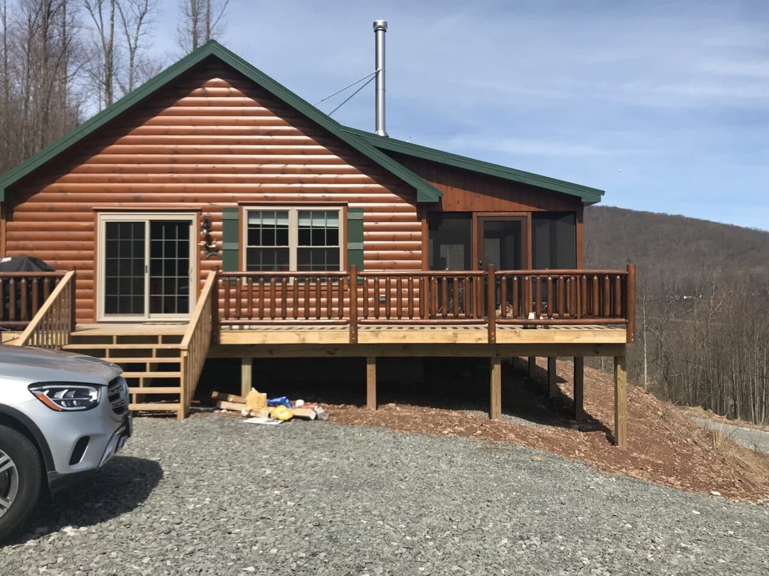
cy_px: 270
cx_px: 370
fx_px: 688
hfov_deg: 58.3
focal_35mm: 31
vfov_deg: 45.4
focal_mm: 3.99
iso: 20
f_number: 1.8
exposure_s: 1/2519
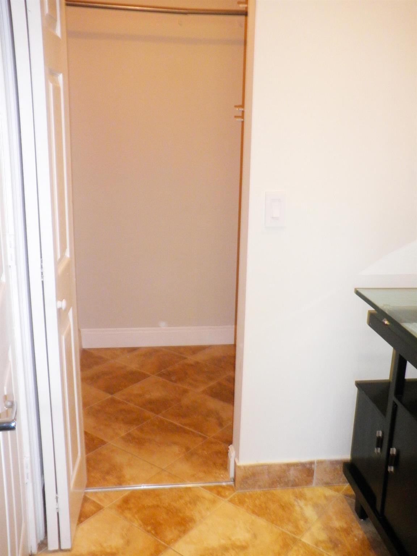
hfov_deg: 39.7
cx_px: 208
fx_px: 578
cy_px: 278
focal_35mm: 36
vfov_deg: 51.4
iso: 160
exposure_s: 1/30
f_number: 3.5
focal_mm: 6.3
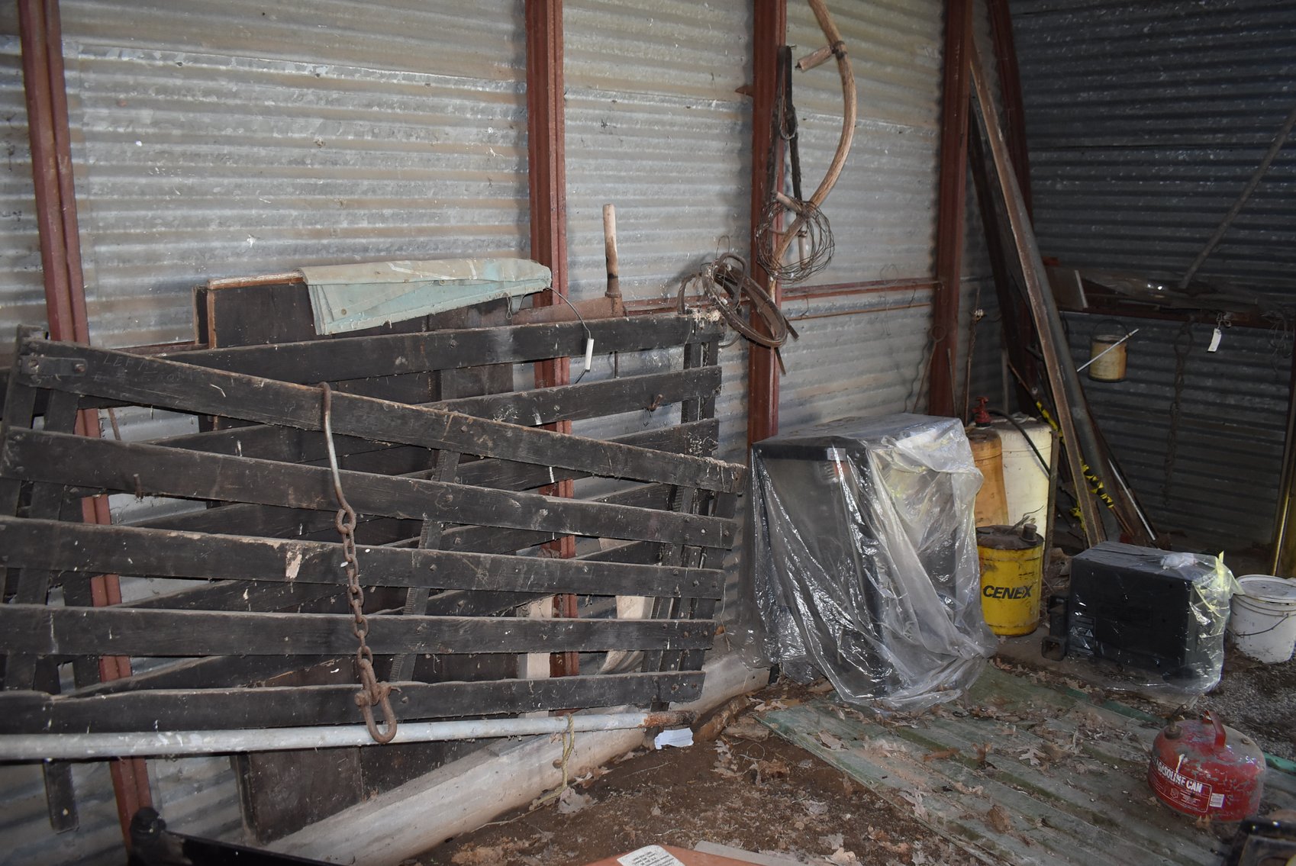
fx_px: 973
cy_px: 433
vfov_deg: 48.0
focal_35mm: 27
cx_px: 648
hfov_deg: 67.3
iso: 800
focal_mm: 18
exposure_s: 1/125
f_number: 3.5
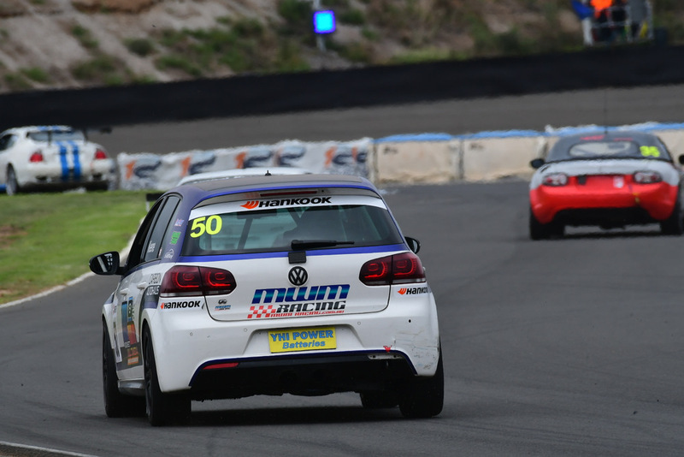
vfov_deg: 1.9
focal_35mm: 720
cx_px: 342
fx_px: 13684
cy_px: 228
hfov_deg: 2.9
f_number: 10
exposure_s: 1/640
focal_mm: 480
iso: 320
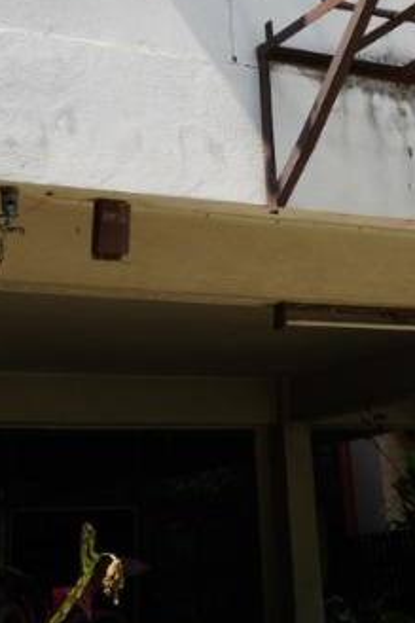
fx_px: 1264
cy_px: -233
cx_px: 231
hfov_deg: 18.6
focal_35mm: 73
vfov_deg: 23.7
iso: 100
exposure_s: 1/125
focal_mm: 16
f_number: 9
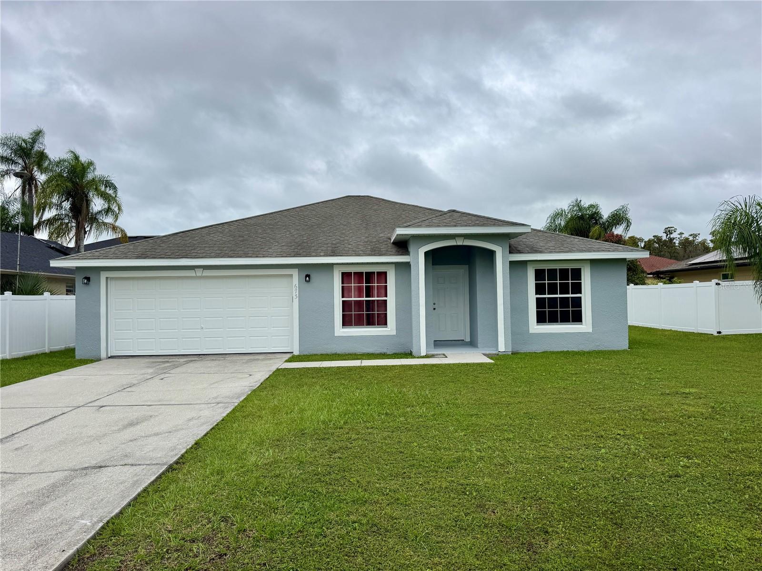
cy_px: 286
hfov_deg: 71.6
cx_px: 381
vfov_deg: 56.8
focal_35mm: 24
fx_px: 528
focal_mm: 6.76
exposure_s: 1/4310
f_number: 1.78
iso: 80
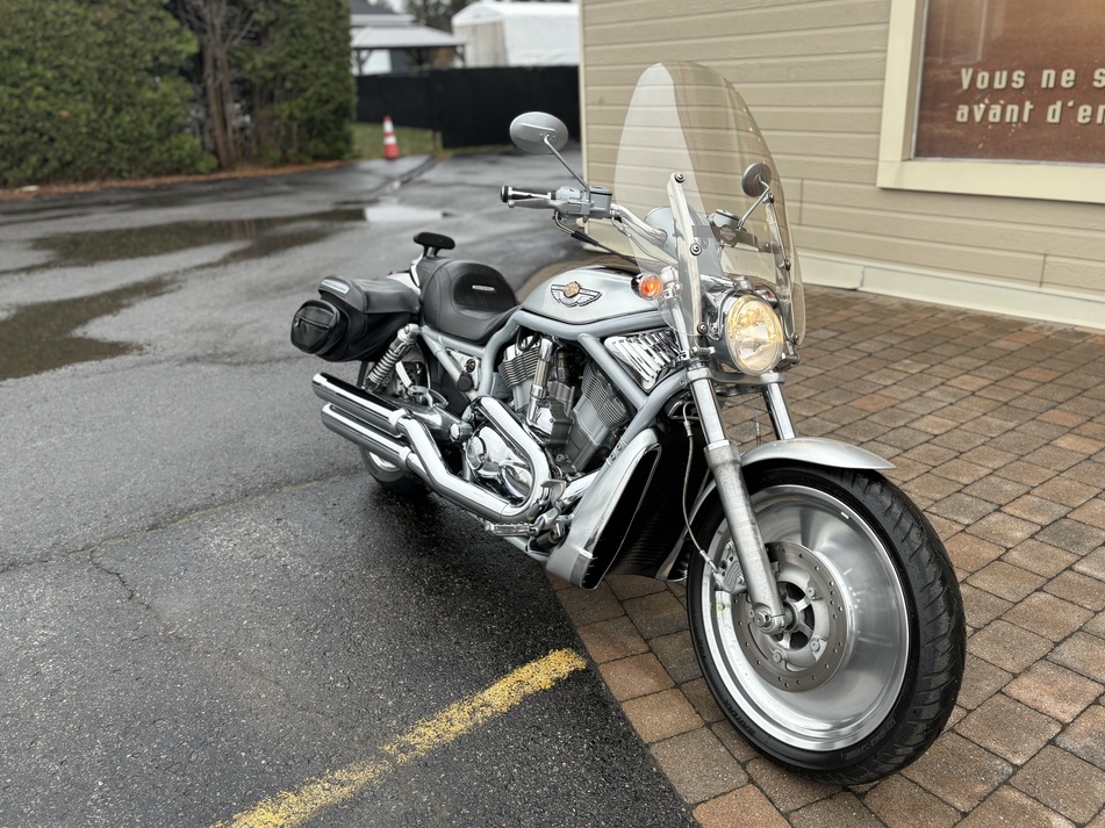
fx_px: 894
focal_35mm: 28
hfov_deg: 63.4
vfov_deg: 49.7
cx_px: 573
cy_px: 426
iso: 32
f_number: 1.6
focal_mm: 5.96
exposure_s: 1/127
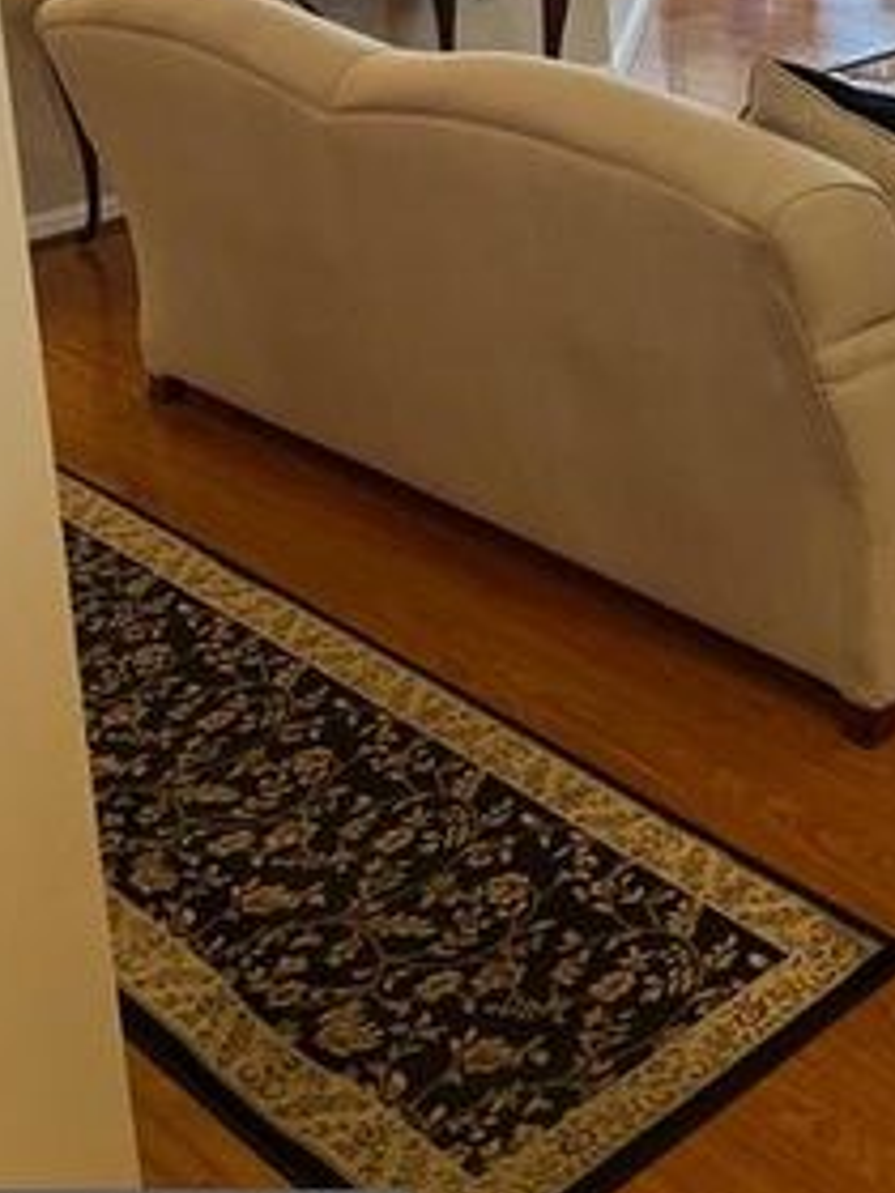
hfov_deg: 22.2
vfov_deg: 28.6
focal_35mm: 62
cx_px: 1014
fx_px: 2137
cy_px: -79
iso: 100
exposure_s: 1/60
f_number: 1.5
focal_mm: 5.7
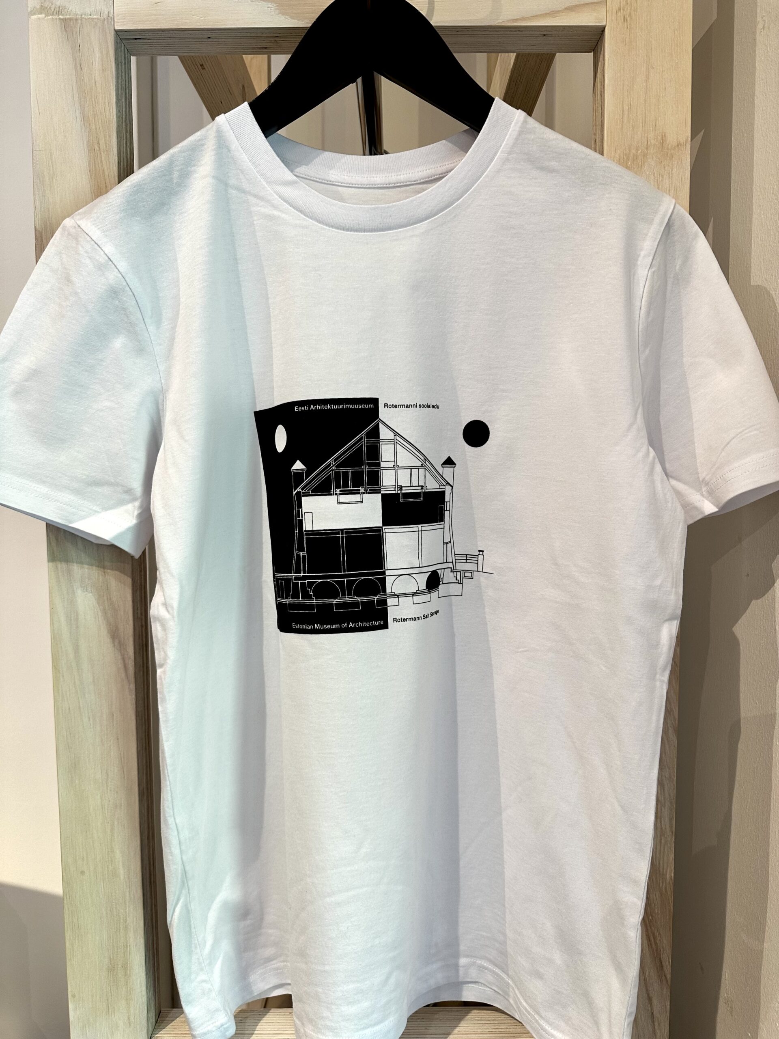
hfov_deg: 56.8
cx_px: 390
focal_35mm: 24
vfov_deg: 71.6
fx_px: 720
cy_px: 520
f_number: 1.78
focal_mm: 6.86
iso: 125
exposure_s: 1/100
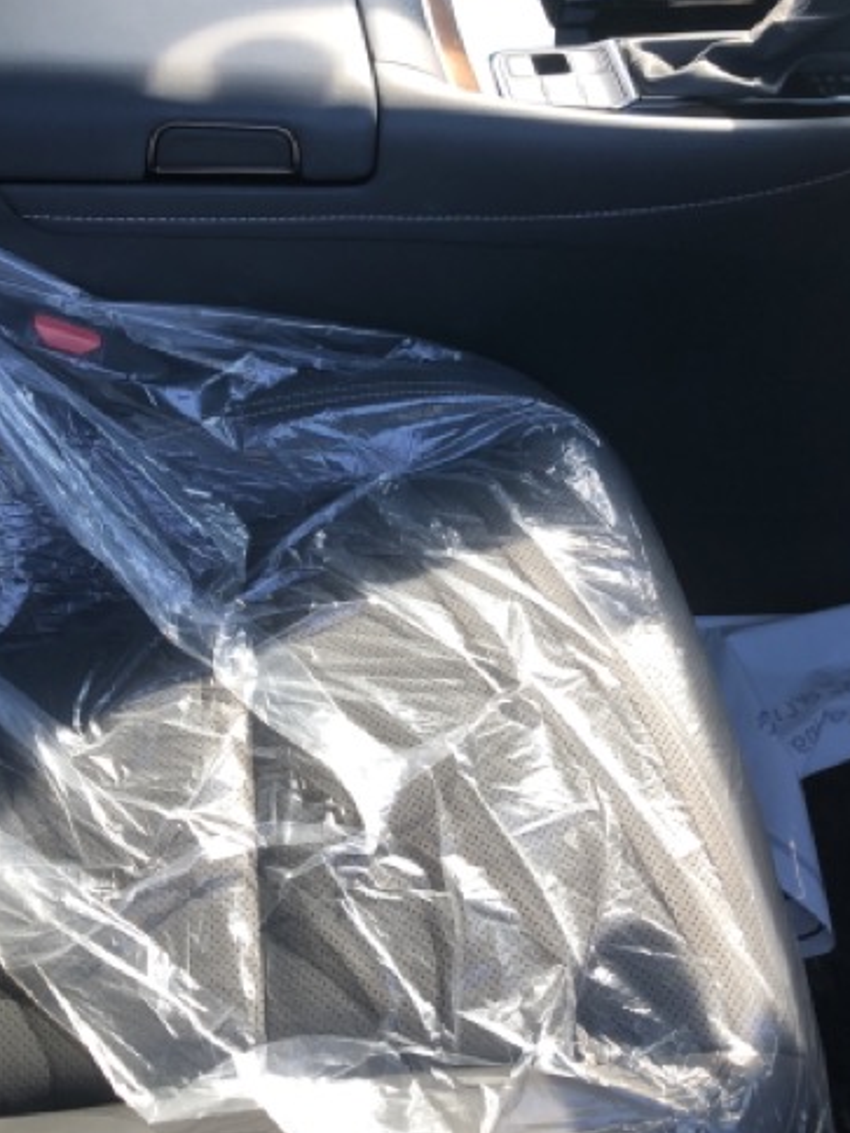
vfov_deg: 50.0
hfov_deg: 38.6
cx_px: 389
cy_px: 503
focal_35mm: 37
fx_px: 1211
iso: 32
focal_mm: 3.99
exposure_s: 1/120
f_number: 1.8
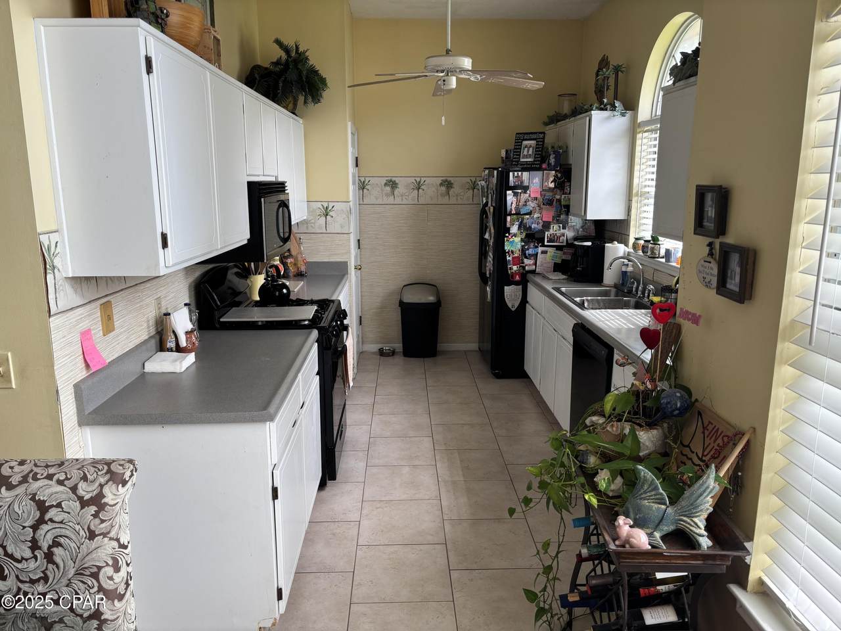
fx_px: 632
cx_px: 420
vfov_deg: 53.1
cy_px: 316
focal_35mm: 26
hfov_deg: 67.3
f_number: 1.6
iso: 40
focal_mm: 5.96
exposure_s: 1/121
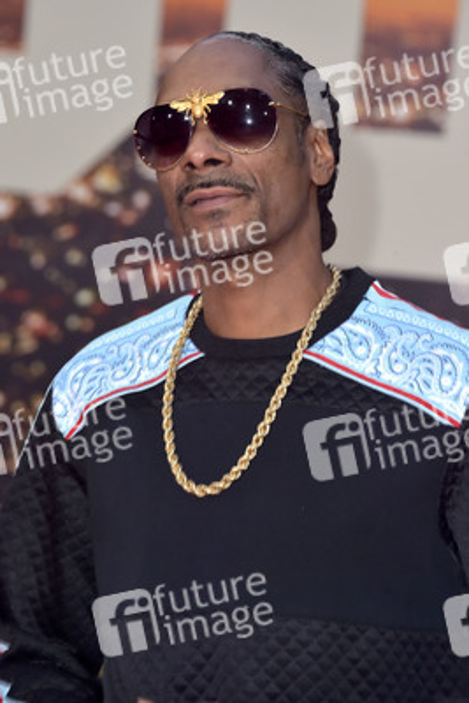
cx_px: 234
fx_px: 4100
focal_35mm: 210
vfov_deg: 9.8
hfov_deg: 6.5
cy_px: 352
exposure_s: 1/250
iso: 800
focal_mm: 210
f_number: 7.1
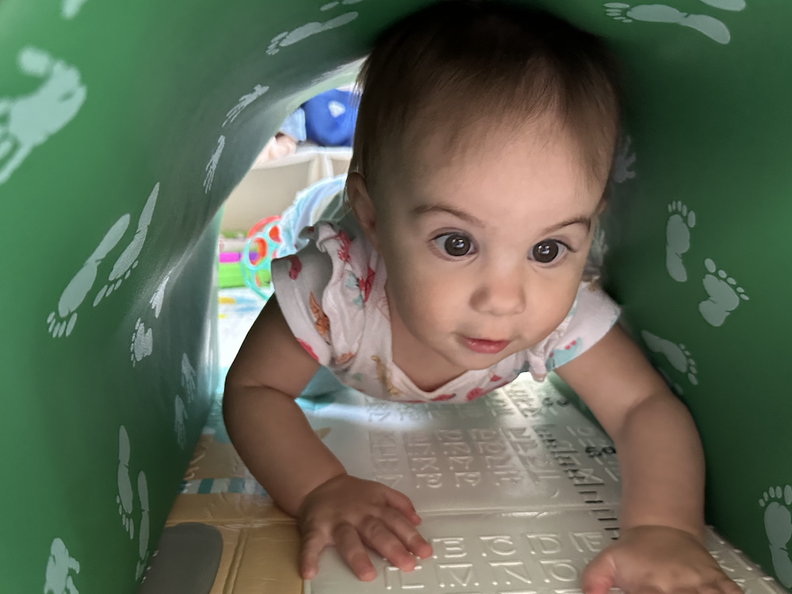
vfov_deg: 48.1
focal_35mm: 29
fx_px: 663
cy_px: 334
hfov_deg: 61.6
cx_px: 374
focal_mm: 6.86
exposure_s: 1/60
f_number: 1.78
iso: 800
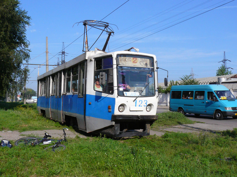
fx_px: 246
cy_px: 88
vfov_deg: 39.7
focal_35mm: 36
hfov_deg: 51.4
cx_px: 118
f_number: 8
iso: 200
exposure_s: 1/400
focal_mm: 6
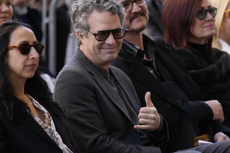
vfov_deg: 4.0
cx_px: 110
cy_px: 66
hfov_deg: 6.0
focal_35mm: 343
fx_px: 2192
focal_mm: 200
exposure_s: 1/500
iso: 800
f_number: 4
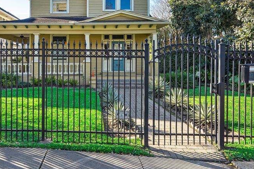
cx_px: 88
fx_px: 197
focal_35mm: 28
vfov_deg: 45.9
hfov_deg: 64.1
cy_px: 61
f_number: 8
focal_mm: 18
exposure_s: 1/1250
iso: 640
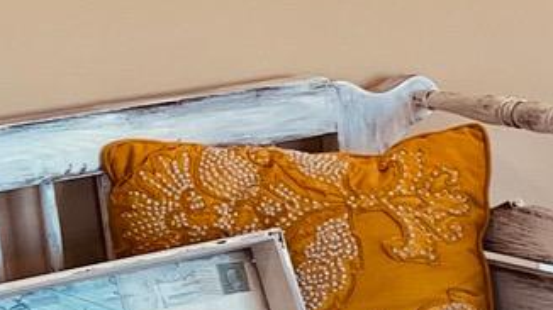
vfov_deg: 6.8
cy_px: 281
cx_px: 1477
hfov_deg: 10.0
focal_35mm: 178
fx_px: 2609
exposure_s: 1/120
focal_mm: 5.7
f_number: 1.5
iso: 64
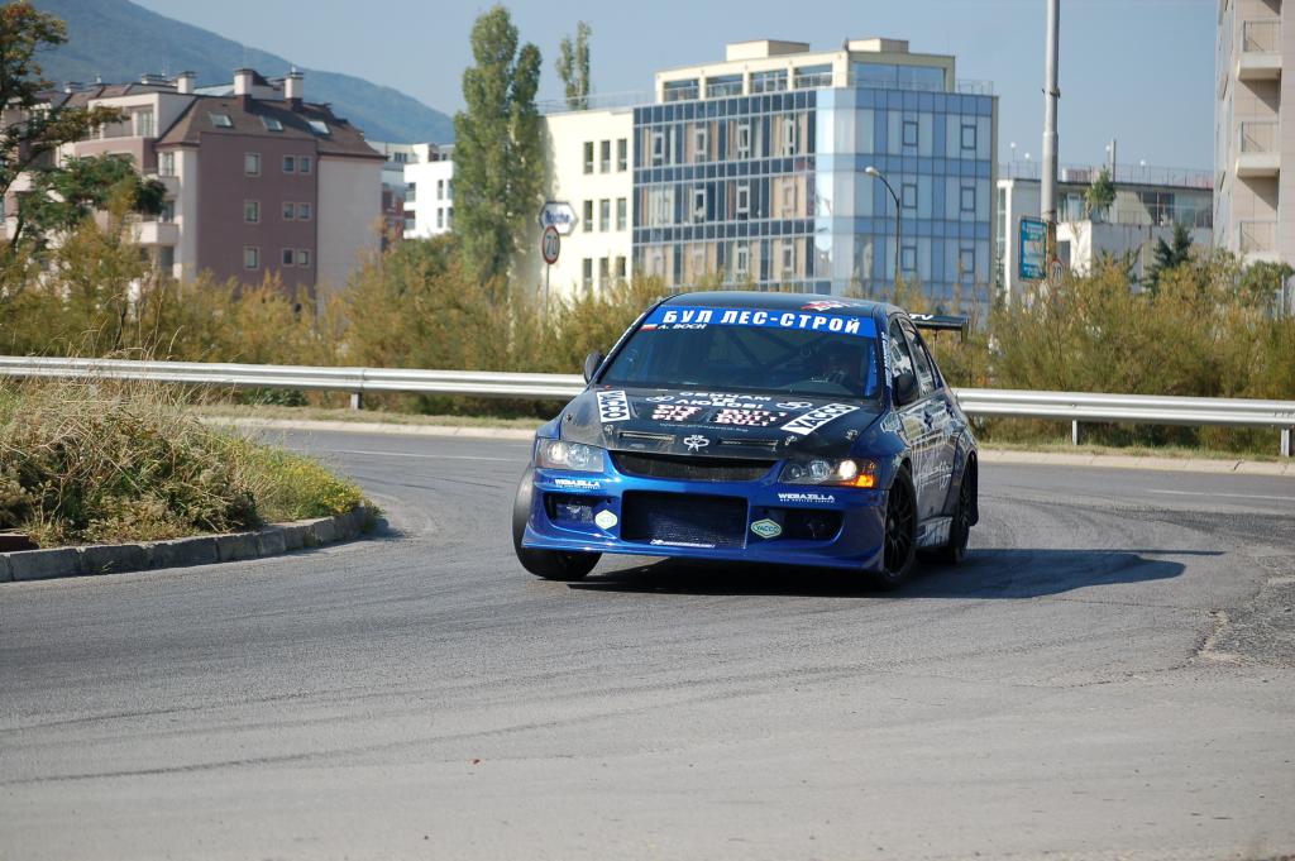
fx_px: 3882
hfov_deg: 18.9
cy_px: 430
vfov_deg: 12.7
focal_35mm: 108
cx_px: 648
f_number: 4.5
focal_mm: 72
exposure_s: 1/1000
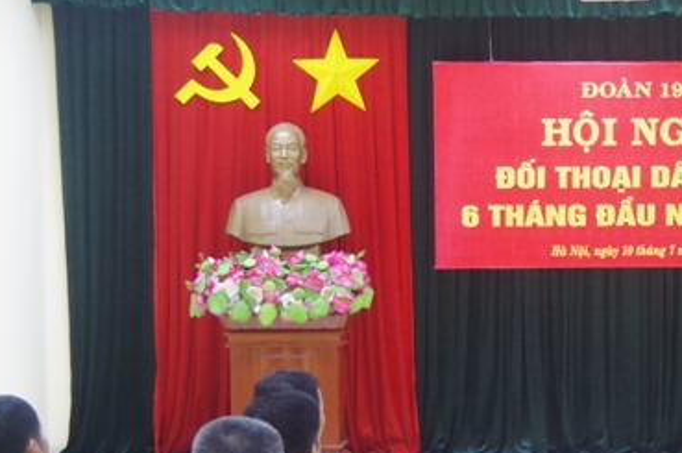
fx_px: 2460
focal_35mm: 130
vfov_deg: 10.5
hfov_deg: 15.6
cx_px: 630
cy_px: 335
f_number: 4.5
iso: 1600
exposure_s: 1/80
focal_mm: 40
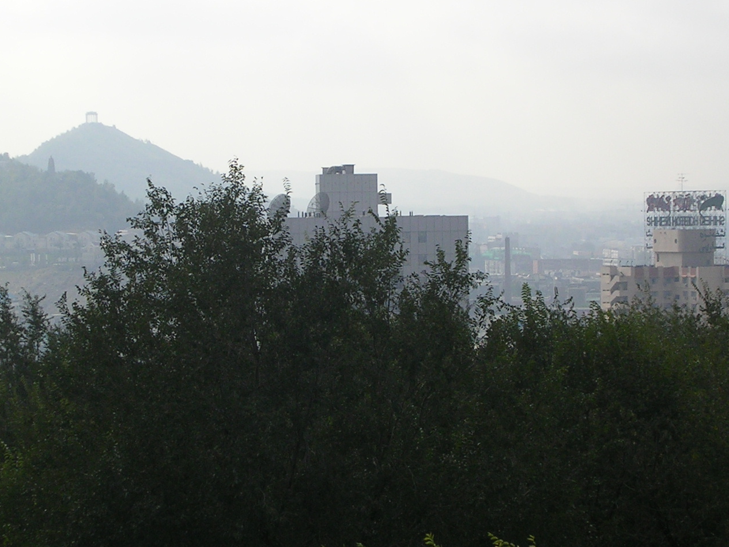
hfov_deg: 16.0
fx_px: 2591
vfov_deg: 12.0
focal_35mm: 123
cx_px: 270
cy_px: 308
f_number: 3.9
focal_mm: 11.5
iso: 50
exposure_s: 1/1064
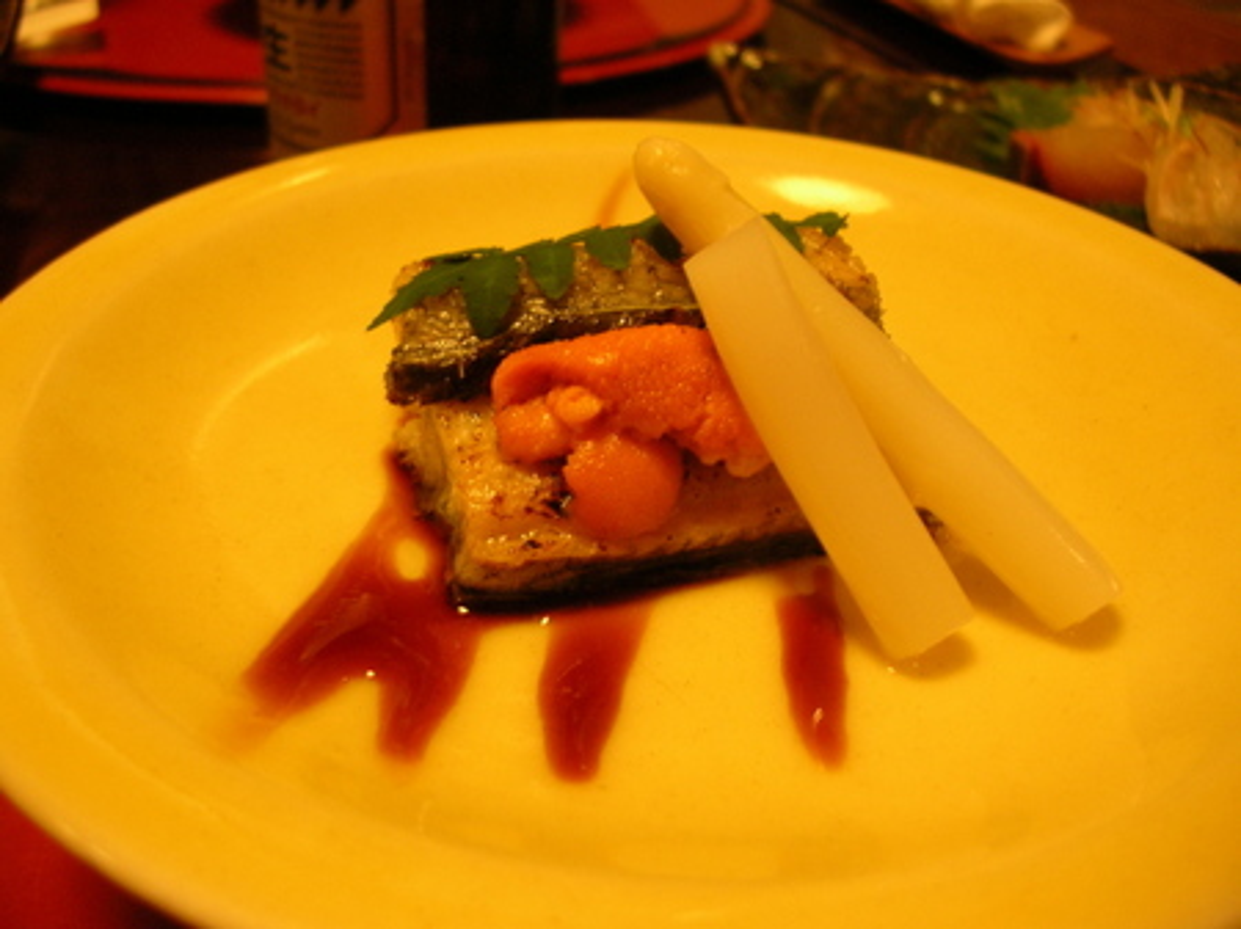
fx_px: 1254
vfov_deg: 40.7
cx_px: 620
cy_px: 464
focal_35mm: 35
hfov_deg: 52.7
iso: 96
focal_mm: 5.8
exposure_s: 1/5.8
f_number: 2.8
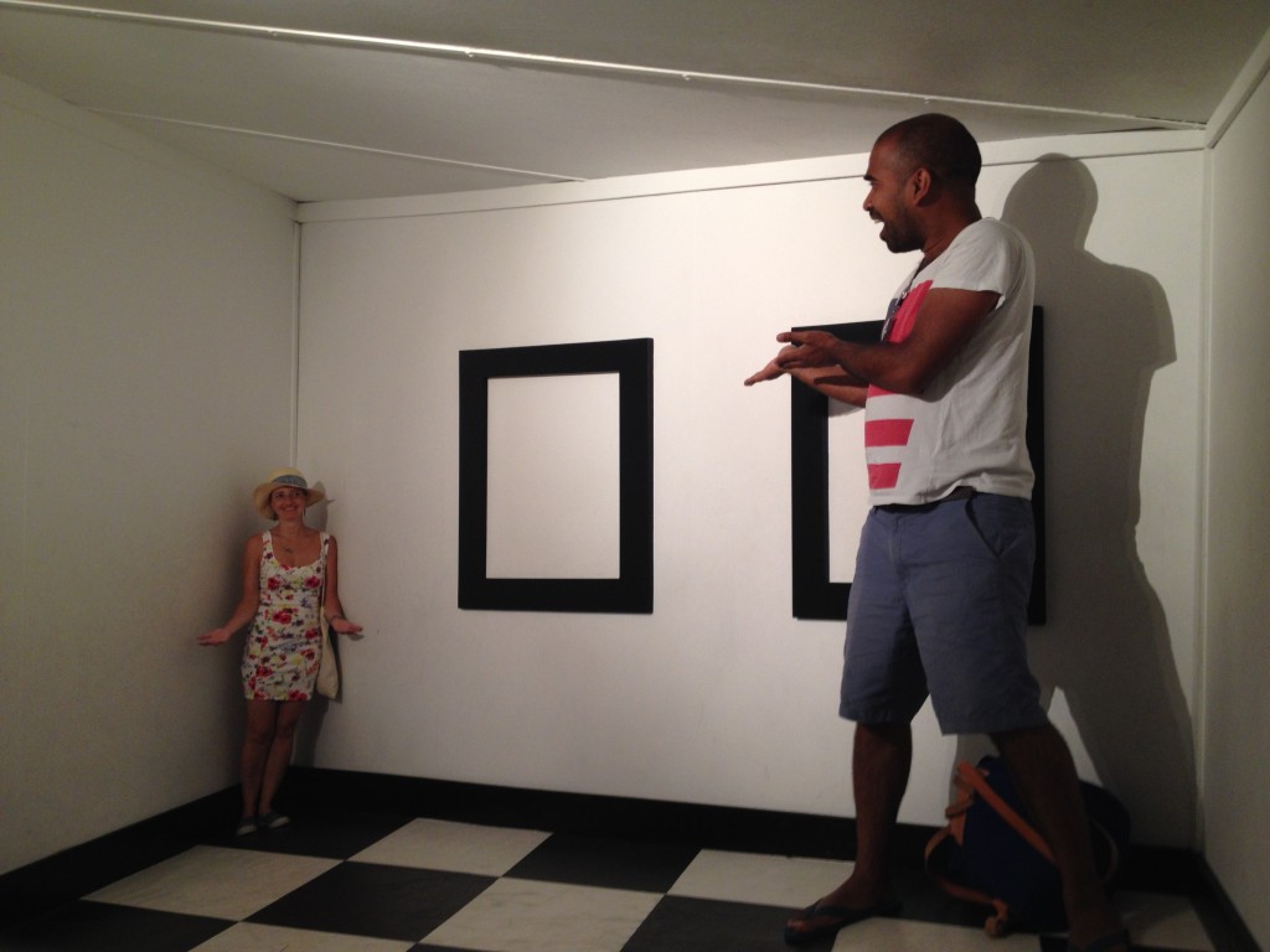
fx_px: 1284
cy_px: 476
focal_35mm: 35
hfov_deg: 52.6
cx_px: 635
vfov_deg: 40.7
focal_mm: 4.28
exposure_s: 1/20
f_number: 2.4
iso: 80
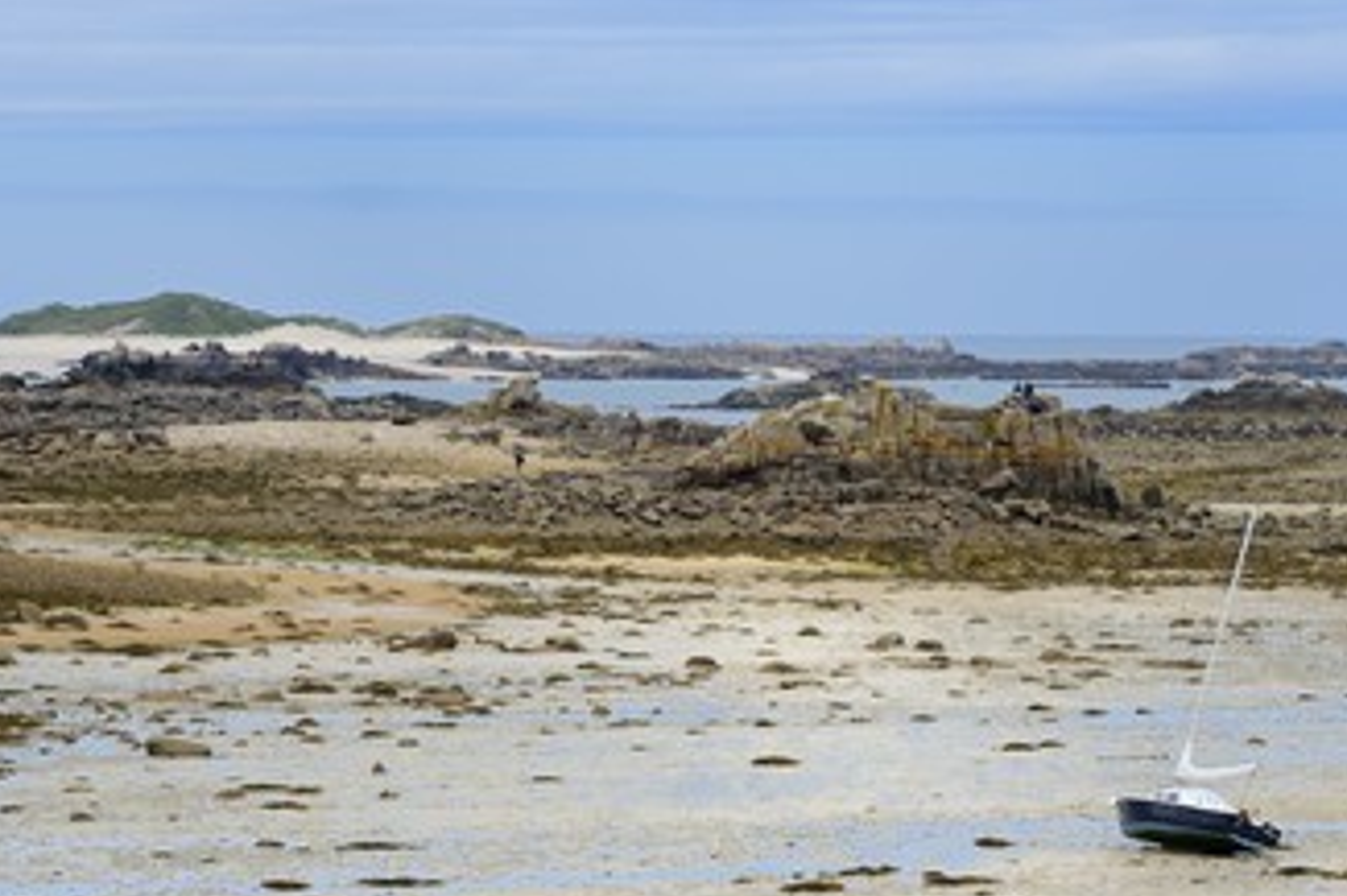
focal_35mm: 219
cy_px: 508
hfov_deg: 9.4
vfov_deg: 6.3
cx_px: 785
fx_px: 8190
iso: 200
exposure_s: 1/250
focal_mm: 170
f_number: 13
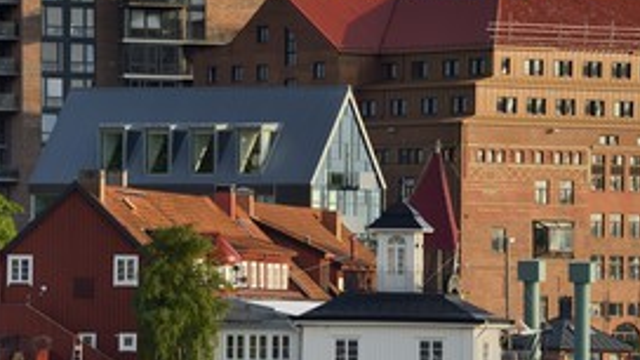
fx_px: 5481
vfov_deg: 3.8
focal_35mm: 323
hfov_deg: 6.7
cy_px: 221
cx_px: 329
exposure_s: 1/500
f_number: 5.6
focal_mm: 200
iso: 200
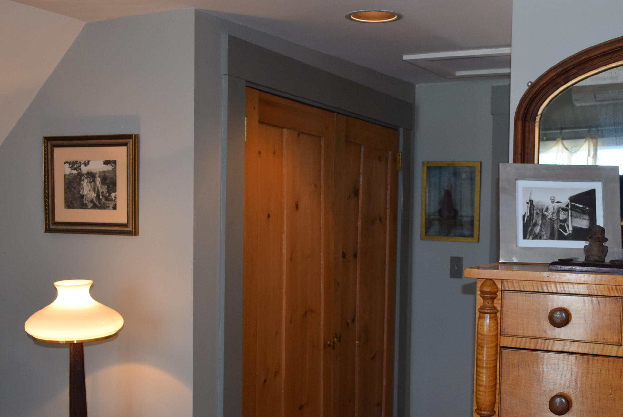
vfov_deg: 27.6
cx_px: 356
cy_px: 265
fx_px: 845
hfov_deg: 40.4
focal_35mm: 49
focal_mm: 21
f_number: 5
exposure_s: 1/100
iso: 800
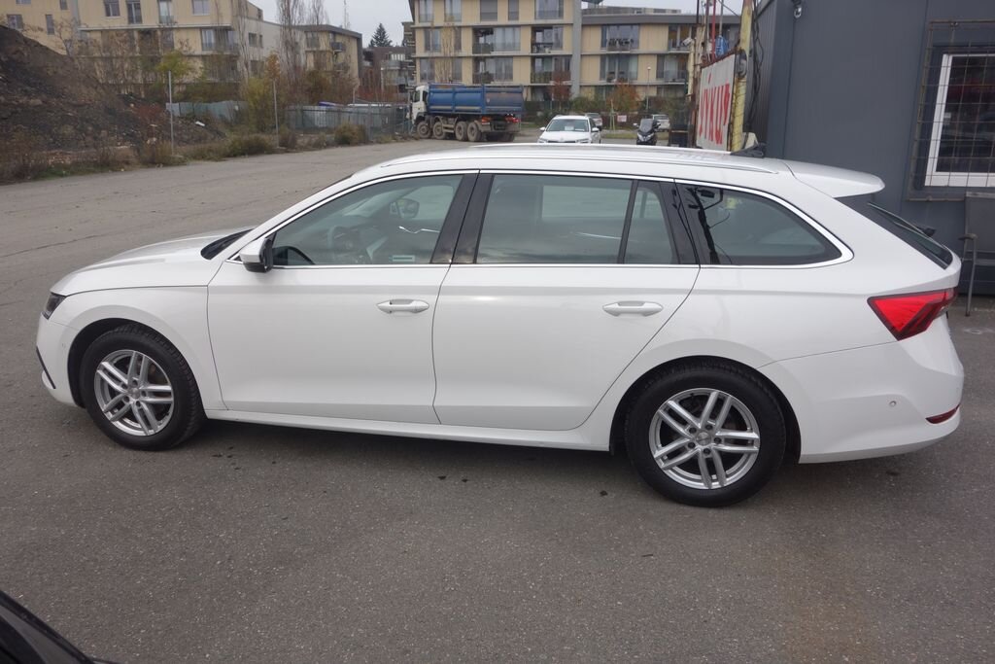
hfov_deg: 65.5
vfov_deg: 46.4
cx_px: 498
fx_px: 774
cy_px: 332
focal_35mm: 28
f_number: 5.6
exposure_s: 1/125
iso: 125
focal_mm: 10.4
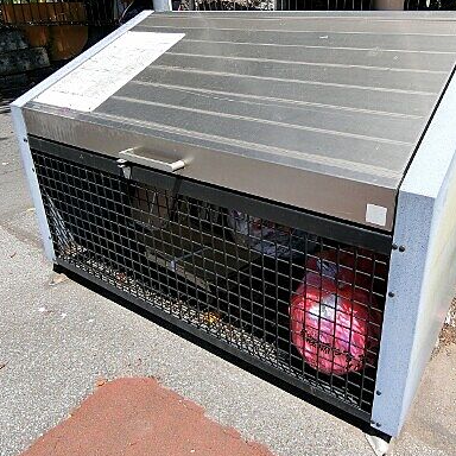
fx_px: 417
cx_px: 278
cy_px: 197
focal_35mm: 28
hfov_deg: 56.8
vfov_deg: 57.1
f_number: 2.7
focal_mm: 4.06
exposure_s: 1/1000
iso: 80
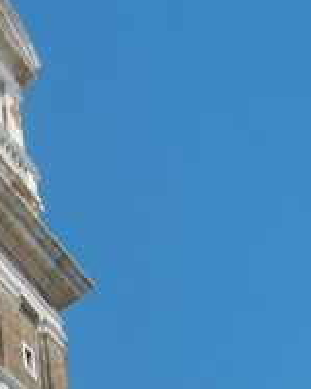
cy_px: 574
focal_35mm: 119
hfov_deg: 12.6
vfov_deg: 15.0
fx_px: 1370
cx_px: -80
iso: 160
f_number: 7
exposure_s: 1/478
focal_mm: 5.4
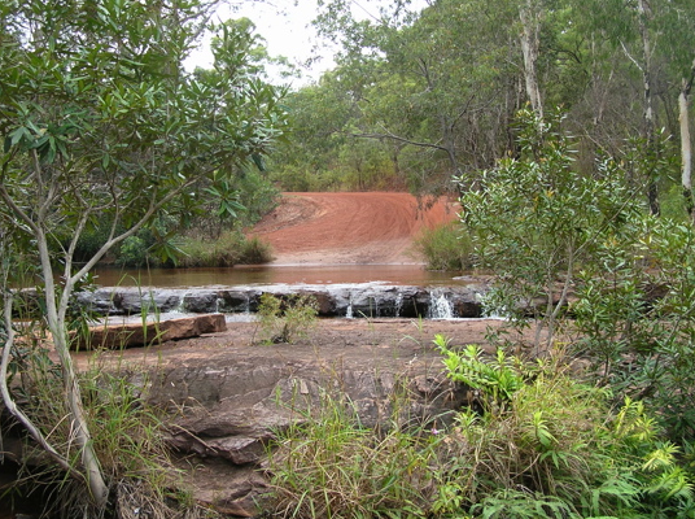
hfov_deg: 43.9
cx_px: 354
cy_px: 243
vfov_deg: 33.5
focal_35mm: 43
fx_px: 862
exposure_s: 1/141
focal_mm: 6
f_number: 2.7
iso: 50
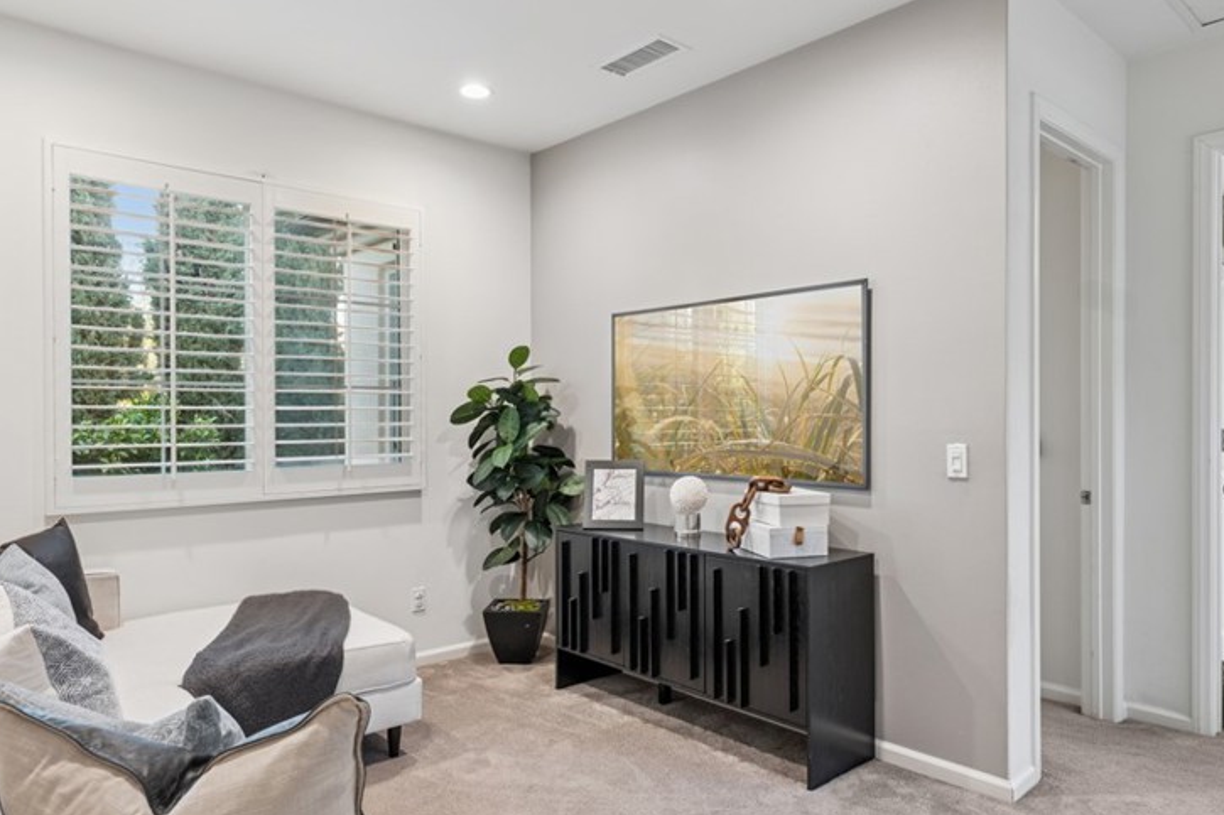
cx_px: 621
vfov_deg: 53.1
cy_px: 426
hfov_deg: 73.8
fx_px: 816
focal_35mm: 24
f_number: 9
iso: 400
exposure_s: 1/4
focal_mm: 17
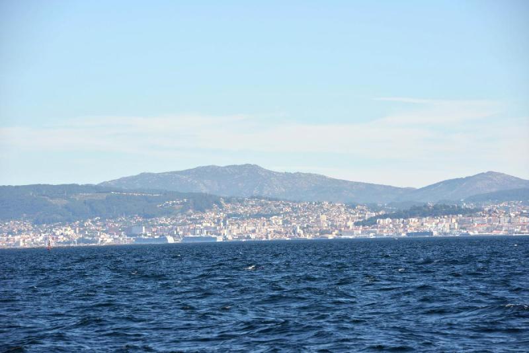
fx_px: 2940
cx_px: 264
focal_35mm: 200
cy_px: 176
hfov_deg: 10.3
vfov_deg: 6.9
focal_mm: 200
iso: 160
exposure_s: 1/400
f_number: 10
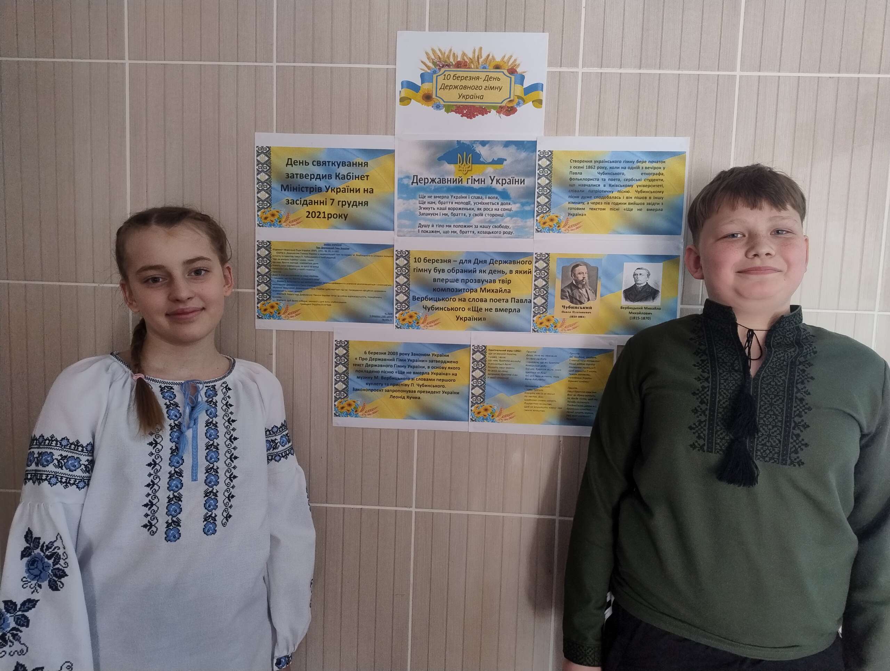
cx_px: 445
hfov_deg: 71.5
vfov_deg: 56.9
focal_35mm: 24
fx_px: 618
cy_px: 336
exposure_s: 1/50
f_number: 1.8
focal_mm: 5.56
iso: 550
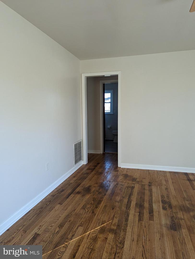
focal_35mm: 24
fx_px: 180
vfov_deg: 71.5
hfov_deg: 56.9
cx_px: 98
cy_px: 130
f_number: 1.85
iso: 208
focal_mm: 6.81
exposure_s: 1/207
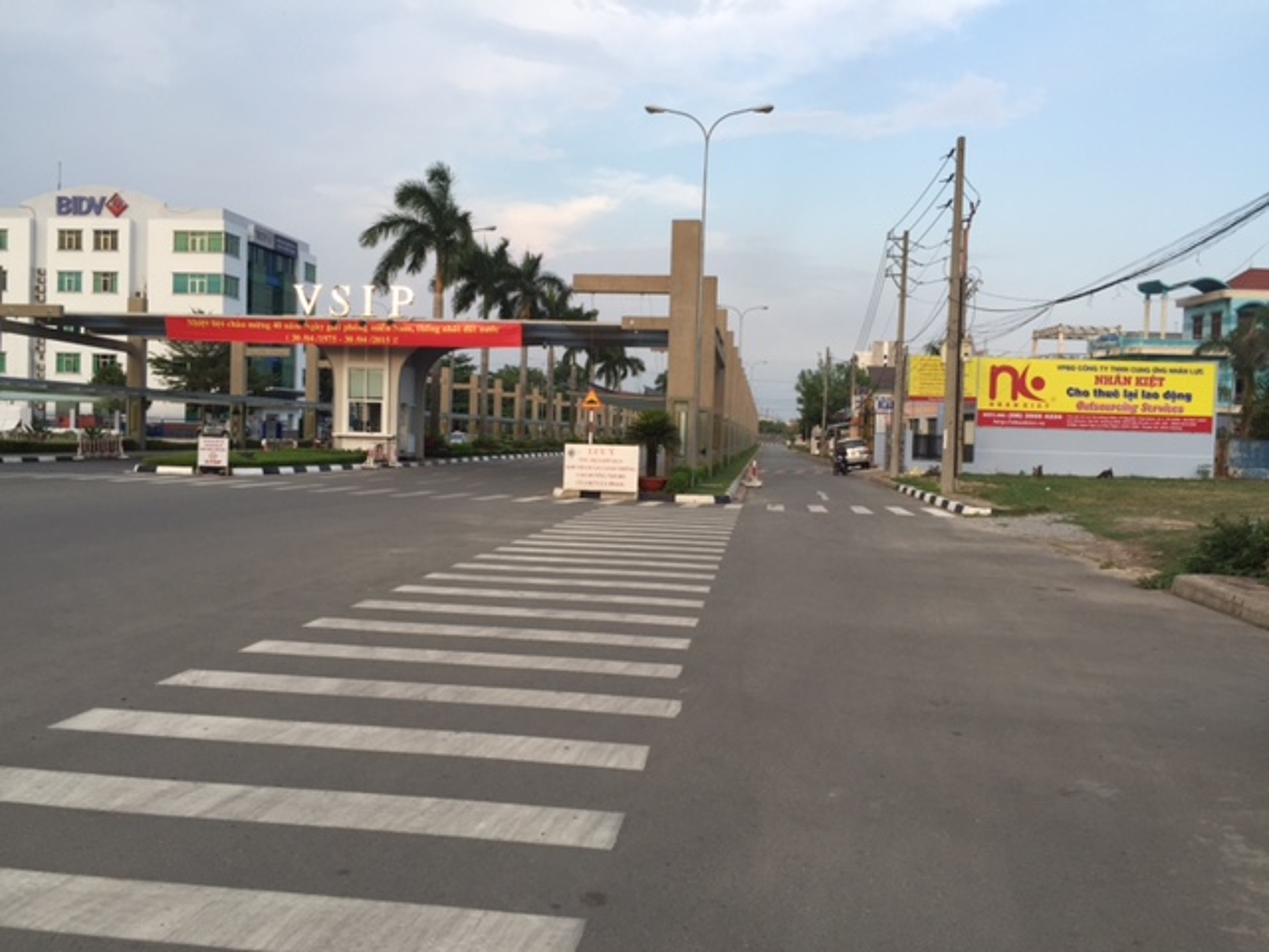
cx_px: 634
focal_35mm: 29
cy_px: 476
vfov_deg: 48.2
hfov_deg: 61.7
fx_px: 1063
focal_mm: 4.15
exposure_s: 1/211
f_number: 2.2
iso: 32
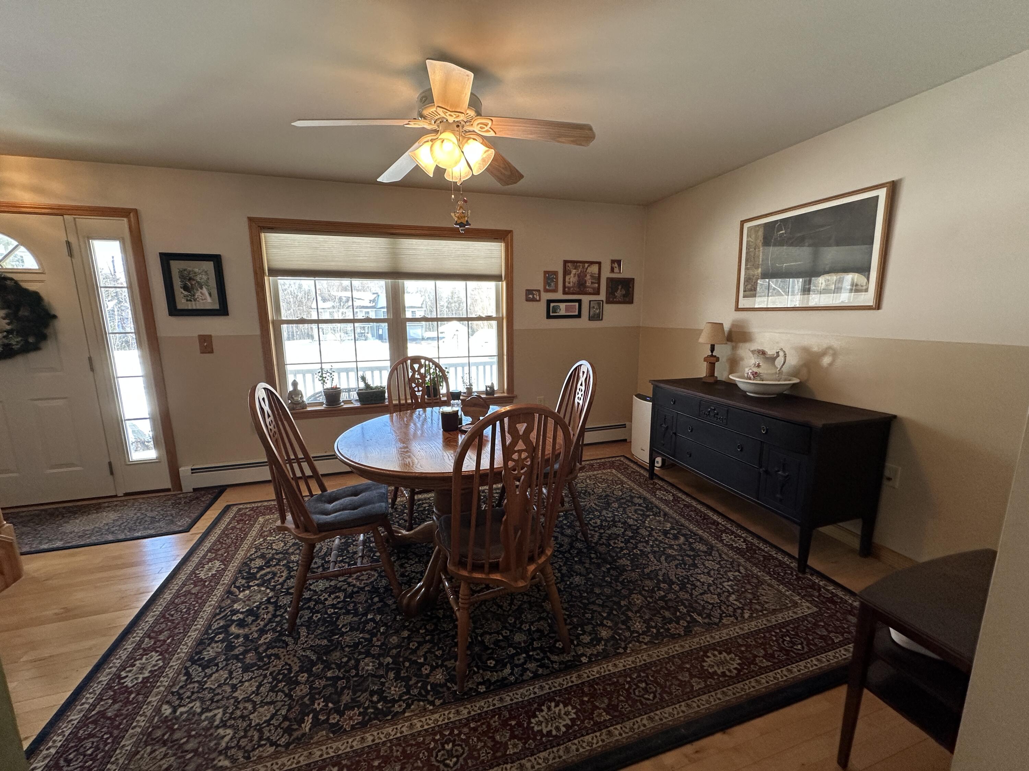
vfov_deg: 85.7
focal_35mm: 14
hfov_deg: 102.1
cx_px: 514
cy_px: 386
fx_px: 416
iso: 160
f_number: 2.2
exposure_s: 1/120
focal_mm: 2.22
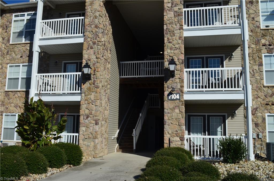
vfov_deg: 36.7
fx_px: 273
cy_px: 90
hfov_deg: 53.3
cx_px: 137
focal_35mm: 36
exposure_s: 1/400
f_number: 11
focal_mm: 24
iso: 200
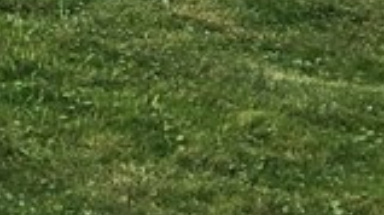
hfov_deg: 9.4
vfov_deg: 5.7
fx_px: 2075
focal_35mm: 204
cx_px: -563
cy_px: -345
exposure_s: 1/1261
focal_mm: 4.15
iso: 25
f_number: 2.2
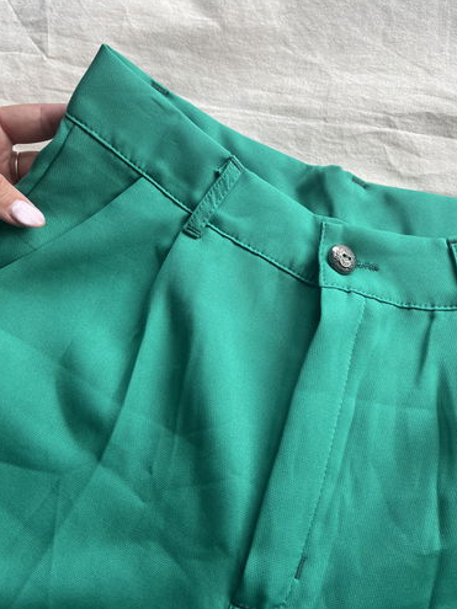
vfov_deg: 63.4
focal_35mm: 28
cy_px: 295
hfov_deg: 49.7
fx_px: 493
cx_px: 239
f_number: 1.6
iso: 32
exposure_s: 1/138
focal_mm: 5.1
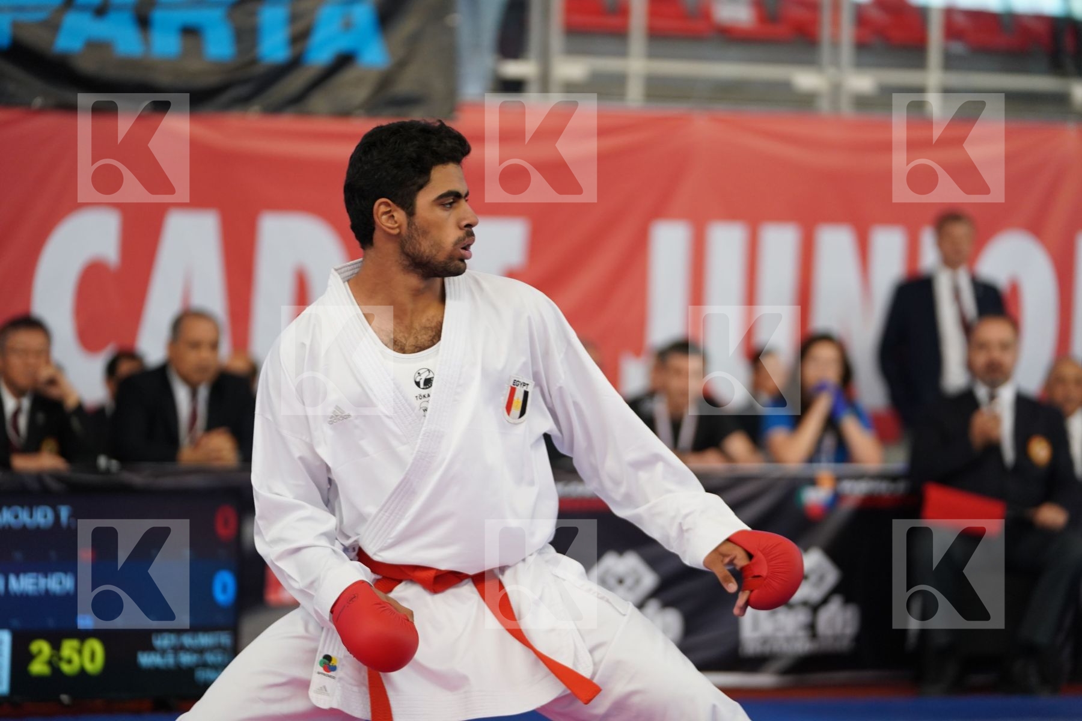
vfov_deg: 10.2
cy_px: 360
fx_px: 4057
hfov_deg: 15.2
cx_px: 541
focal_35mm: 135
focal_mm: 135
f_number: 2.8
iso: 1600
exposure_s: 1/1000
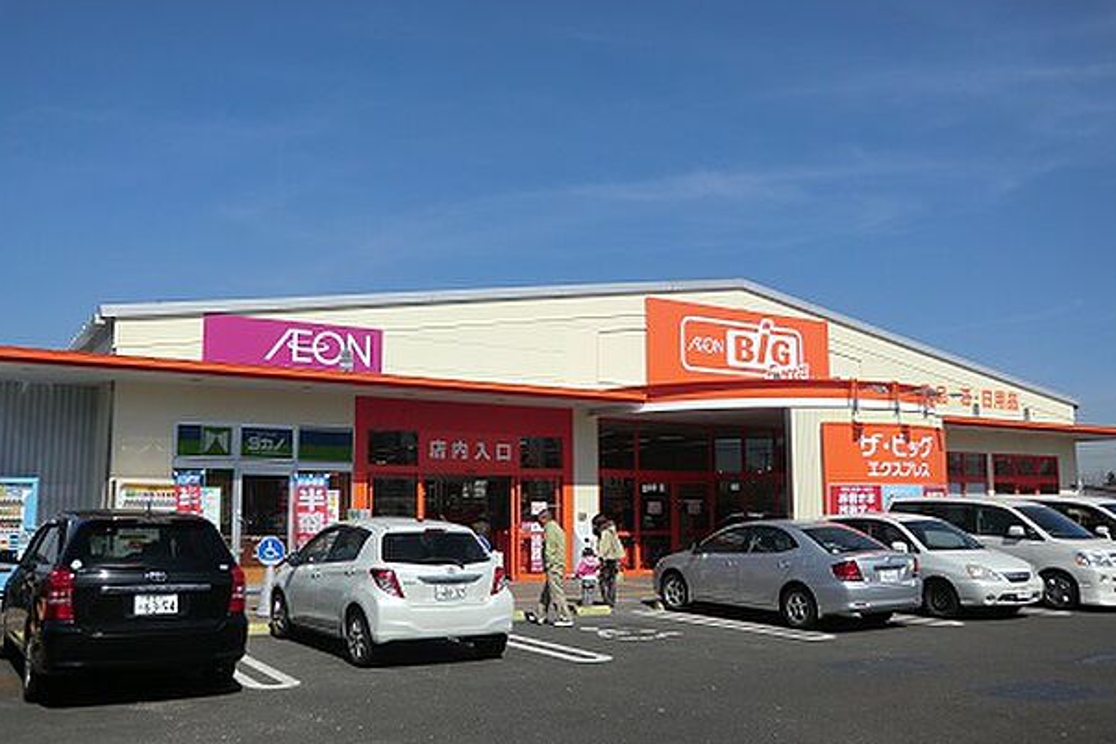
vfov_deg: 42.3
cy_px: 380
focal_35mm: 31
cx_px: 563
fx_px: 961
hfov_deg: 60.3
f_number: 7.9
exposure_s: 1/250
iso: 64
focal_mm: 5.2
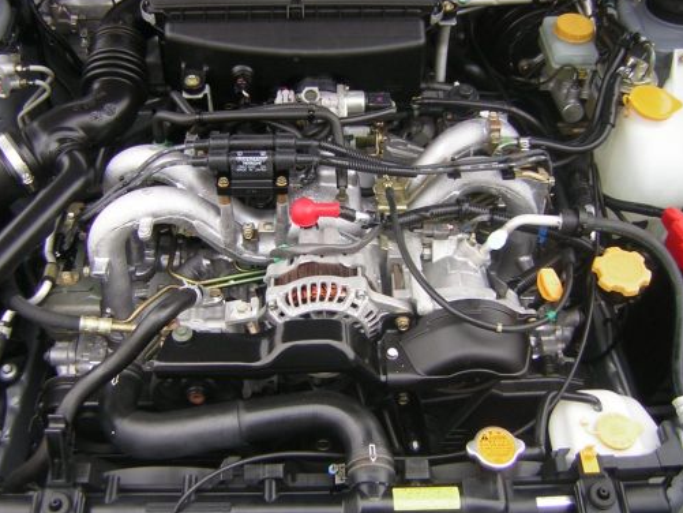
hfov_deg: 50.1
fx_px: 730
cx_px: 342
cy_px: 254
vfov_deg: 38.7
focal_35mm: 37
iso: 50
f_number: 2.6
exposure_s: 1/78.9
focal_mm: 4.7
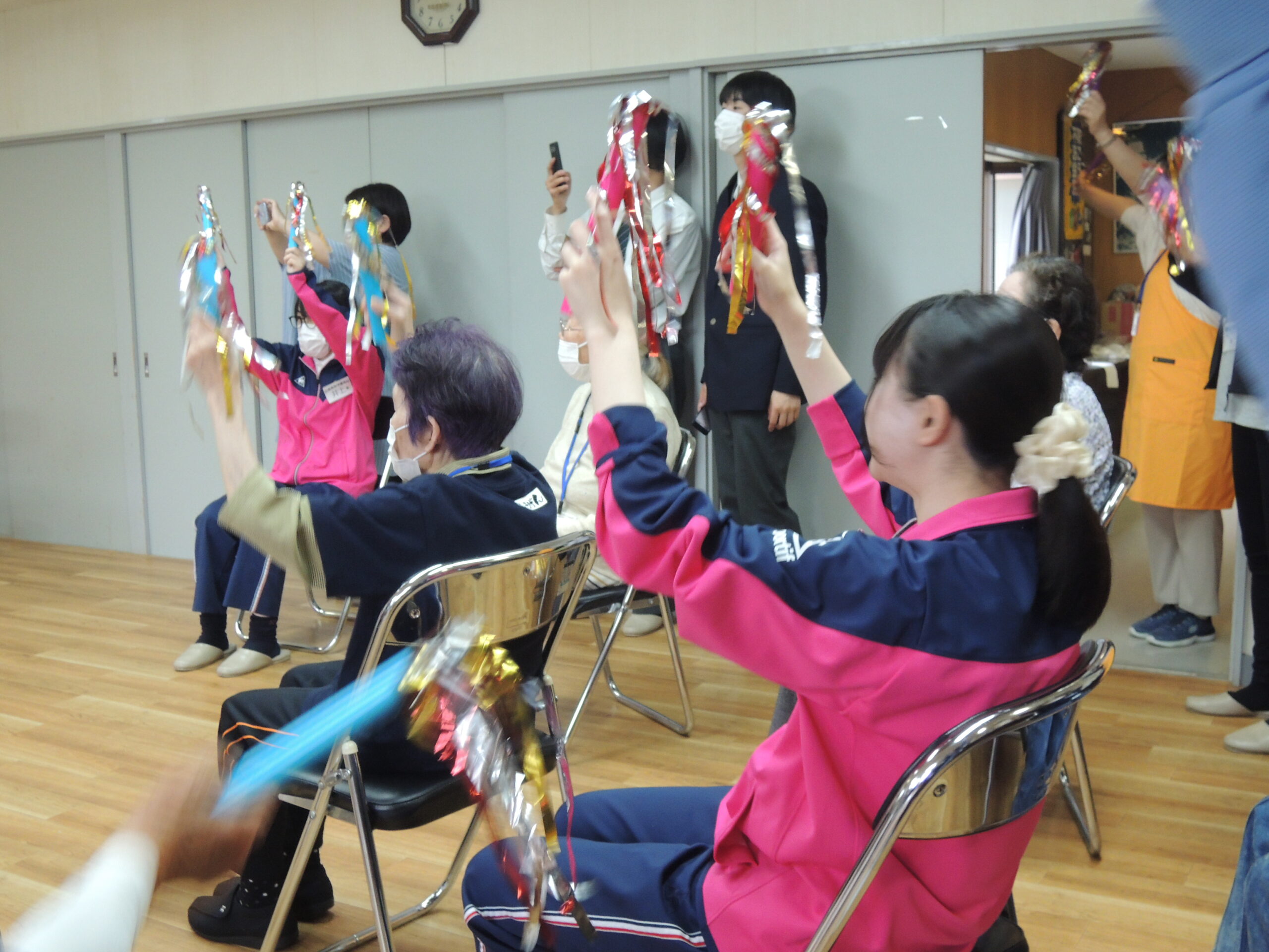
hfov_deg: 46.8
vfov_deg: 36.0
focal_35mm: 40
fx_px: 1466
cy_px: 476
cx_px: 634
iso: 400
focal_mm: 7.2
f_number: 3.3
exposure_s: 1/30
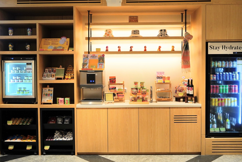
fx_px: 241
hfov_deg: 53.3
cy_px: 81
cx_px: 121
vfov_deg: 37.0
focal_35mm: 36
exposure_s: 1/160
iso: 1600
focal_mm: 35.9
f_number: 3.5
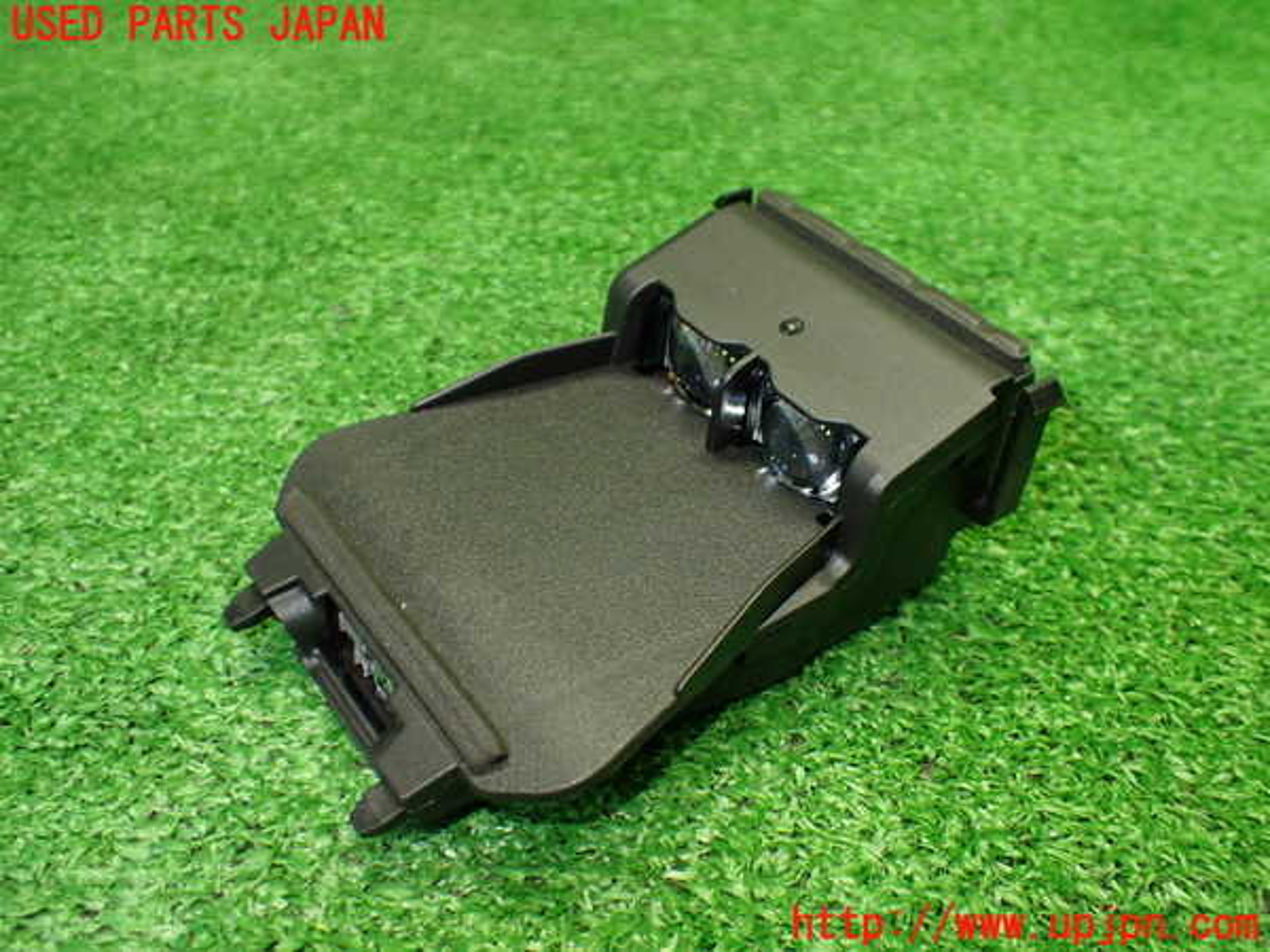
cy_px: 476
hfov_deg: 56.8
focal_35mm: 32
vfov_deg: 44.2
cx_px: 635
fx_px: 1174
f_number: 2.4
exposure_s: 1/125
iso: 800
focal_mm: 5.79
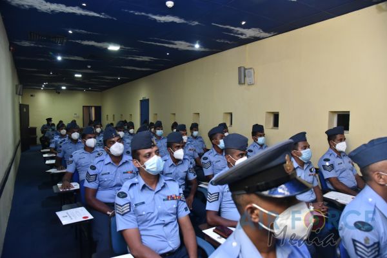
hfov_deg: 73.7
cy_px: 129
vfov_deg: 53.1
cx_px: 194
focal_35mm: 24
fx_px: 258
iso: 3200
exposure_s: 1/100
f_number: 5
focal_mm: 24
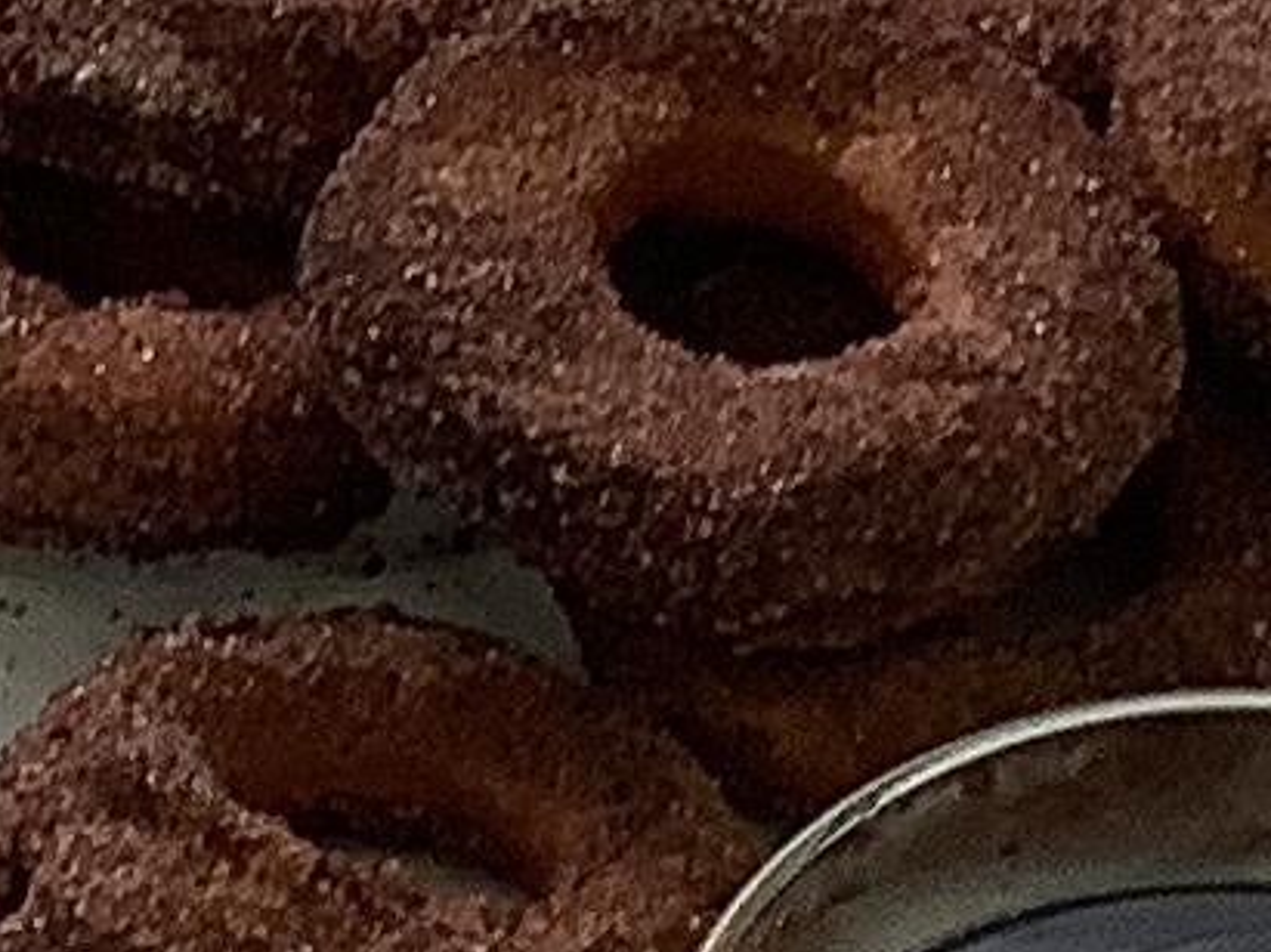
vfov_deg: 6.0
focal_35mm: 246
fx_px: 9030
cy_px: 612
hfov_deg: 8.0
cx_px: 139
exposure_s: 1/100
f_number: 2.4
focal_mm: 3.3
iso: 64
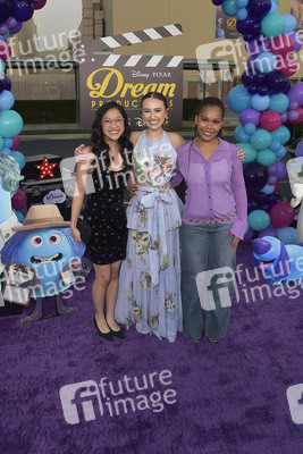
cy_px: 227
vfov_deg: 73.7
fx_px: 303
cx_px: 152
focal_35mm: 24
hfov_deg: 53.2
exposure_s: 1/250
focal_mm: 24
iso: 800
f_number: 6.3
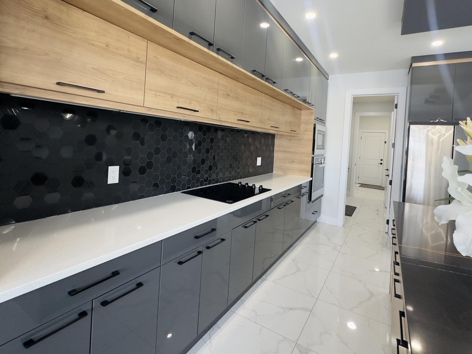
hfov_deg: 87.7
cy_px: 144
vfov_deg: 70.9
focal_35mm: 18
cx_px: 244
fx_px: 245
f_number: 2.2
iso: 320
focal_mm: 2.22
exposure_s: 1/120
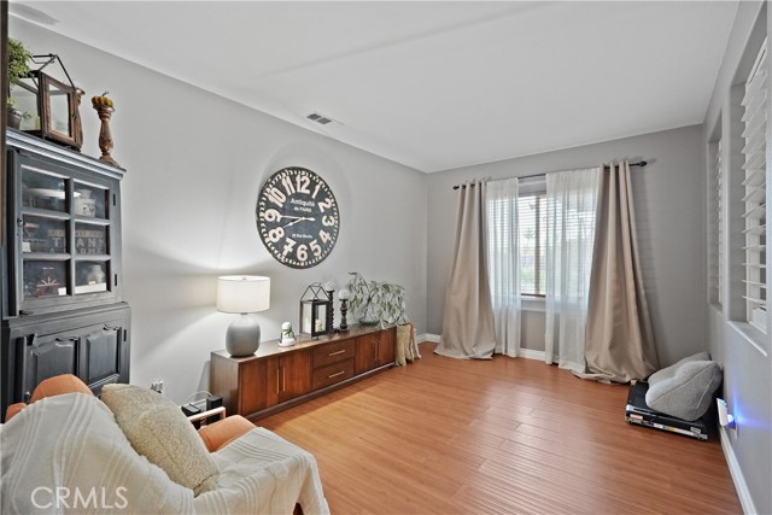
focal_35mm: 16
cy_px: 258
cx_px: 386
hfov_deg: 96.7
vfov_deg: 73.8
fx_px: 343
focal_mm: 16
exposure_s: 1/15
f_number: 4
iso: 4000
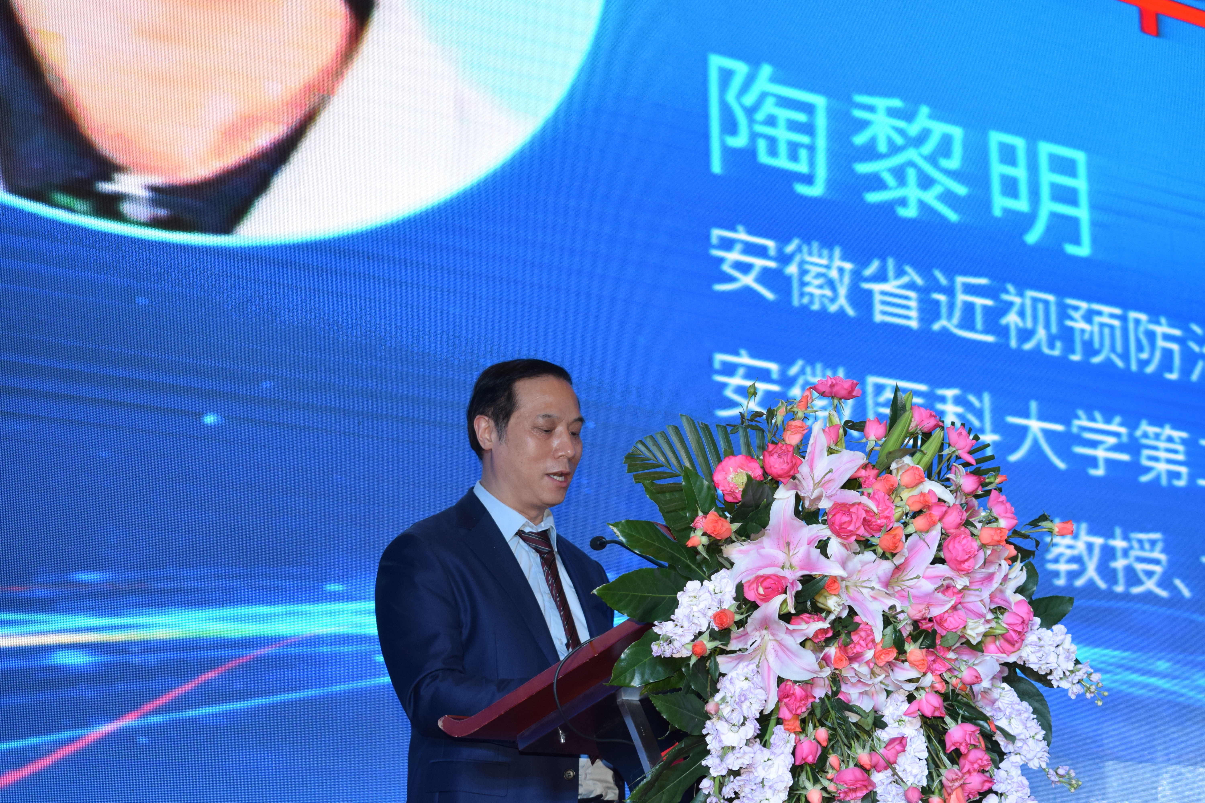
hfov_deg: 28.1
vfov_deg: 18.9
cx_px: 602
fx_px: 2410
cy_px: 402
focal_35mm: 72
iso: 640
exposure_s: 1/125
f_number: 5.6
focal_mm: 48
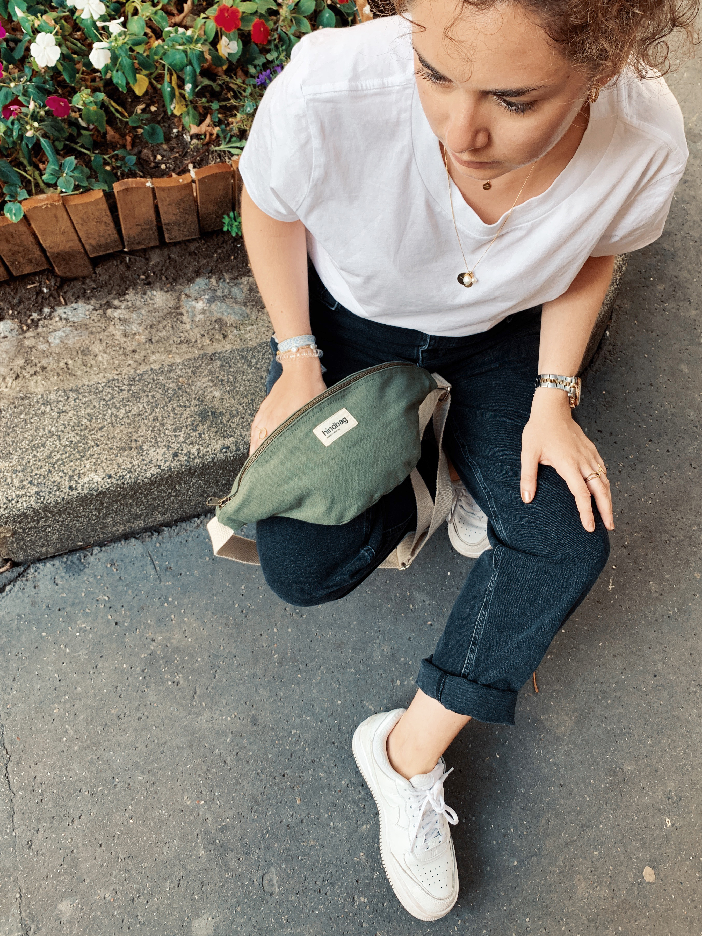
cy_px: 437
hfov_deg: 48.2
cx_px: 359
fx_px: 784
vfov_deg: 61.6
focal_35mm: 29
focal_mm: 4.25
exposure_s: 1/162
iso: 25
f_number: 1.8
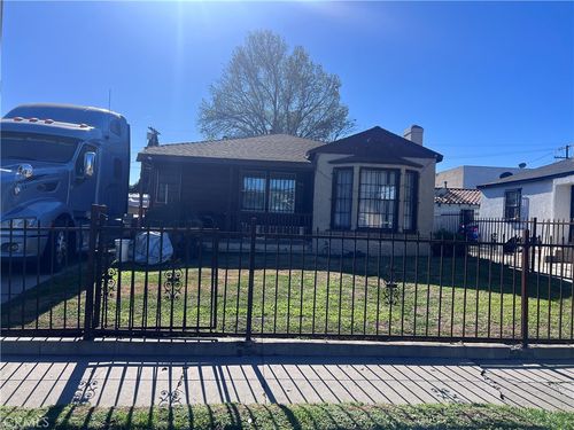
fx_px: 431
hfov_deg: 67.3
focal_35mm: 26
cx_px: 287
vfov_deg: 53.1
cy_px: 215
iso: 50
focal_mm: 5.7
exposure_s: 1/4115
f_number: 1.5
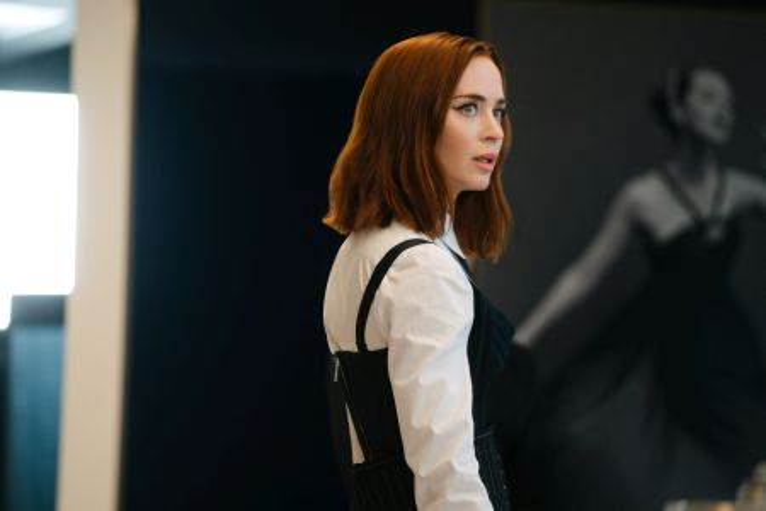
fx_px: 4255
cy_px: 256
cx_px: 383
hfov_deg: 10.3
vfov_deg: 6.9
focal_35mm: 200
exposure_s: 1/250
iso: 1600
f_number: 4
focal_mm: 200
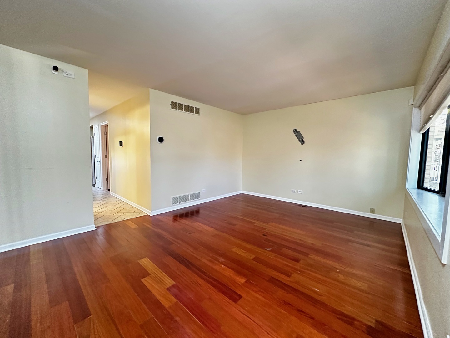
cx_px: 225
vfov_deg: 85.7
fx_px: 182
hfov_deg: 102.1
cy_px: 169
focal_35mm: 14
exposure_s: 1/60
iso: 800
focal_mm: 2.22
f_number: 2.2
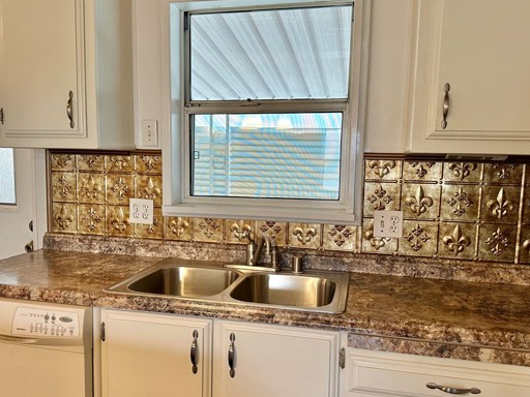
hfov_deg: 59.9
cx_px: 247
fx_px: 459
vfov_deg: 46.8
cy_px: 213
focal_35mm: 30
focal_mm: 6.86
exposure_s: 1/120
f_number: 1.78
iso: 160
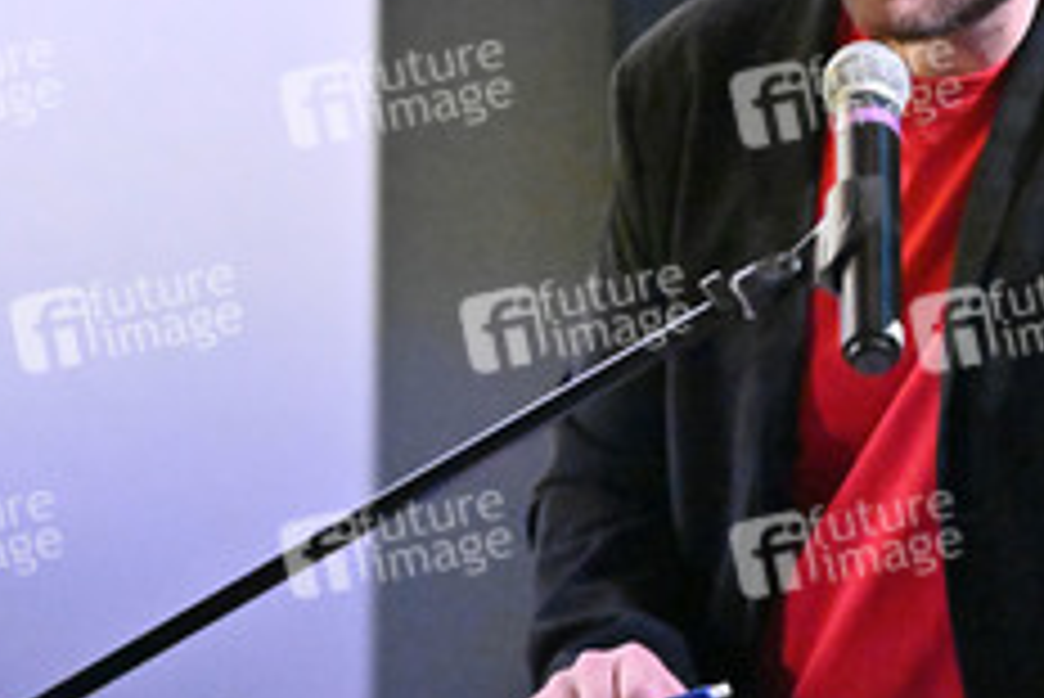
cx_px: 907
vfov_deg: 3.5
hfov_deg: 5.3
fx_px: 11259
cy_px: 207
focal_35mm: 388
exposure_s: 1/400
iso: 32000
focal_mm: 200
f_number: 2.8
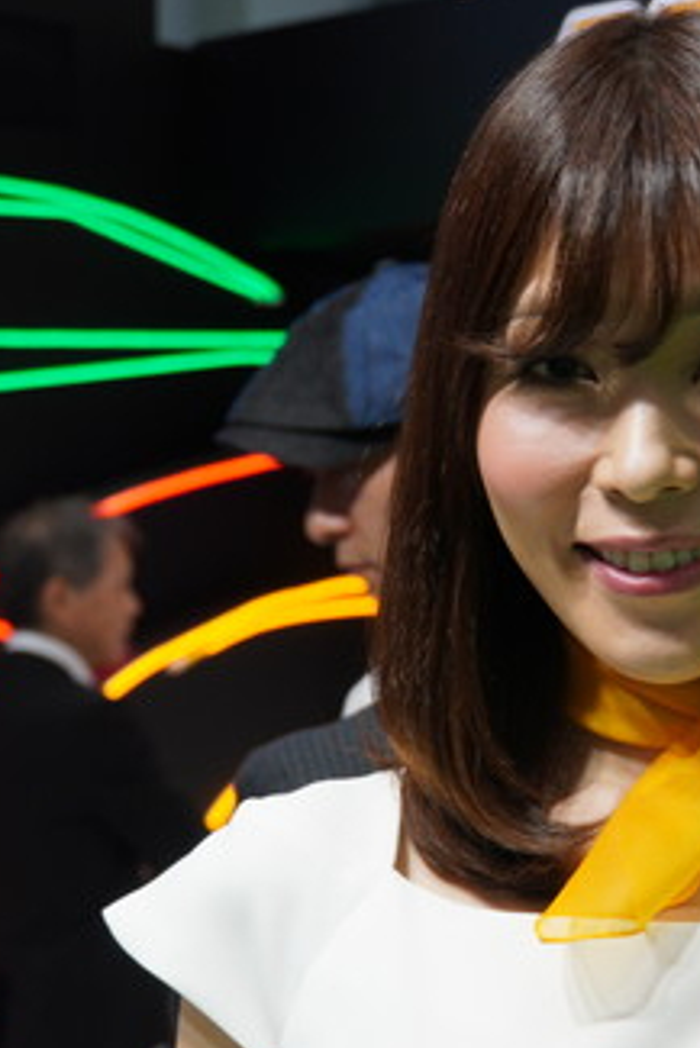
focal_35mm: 121
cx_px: 611
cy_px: 809
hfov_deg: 11.3
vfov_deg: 16.8
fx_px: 3525
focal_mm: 41
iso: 400
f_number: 5
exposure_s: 1/80
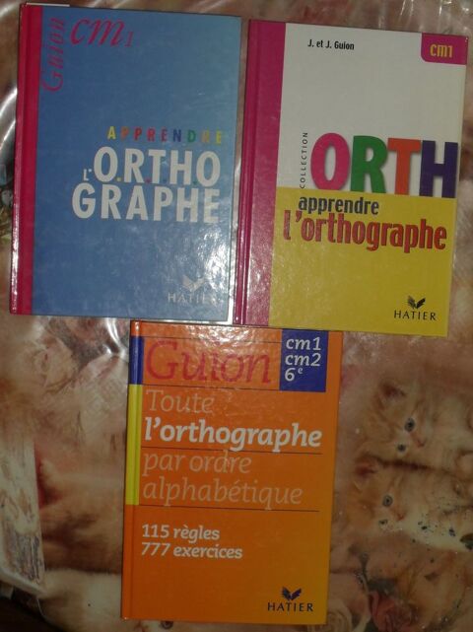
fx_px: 638
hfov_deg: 40.7
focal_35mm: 35
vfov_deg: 52.7
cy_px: 316
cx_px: 236
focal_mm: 6.3
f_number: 8.4
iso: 100
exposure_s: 1/45
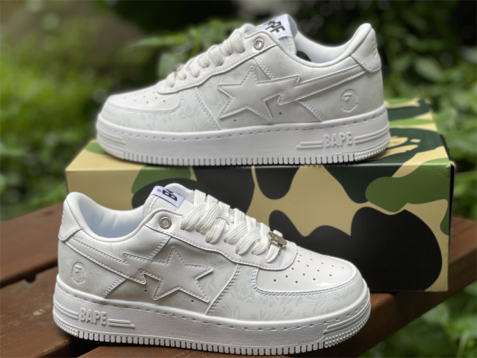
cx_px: 238
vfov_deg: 22.9
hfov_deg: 30.3
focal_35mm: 64
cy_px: 179
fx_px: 882
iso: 40
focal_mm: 7.5
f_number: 2.2
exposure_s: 1/121
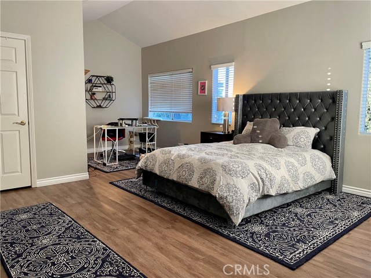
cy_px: 139
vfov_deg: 53.1
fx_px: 279
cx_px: 186
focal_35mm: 26
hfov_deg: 67.3
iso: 125
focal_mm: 4.2
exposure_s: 1/60
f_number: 1.6
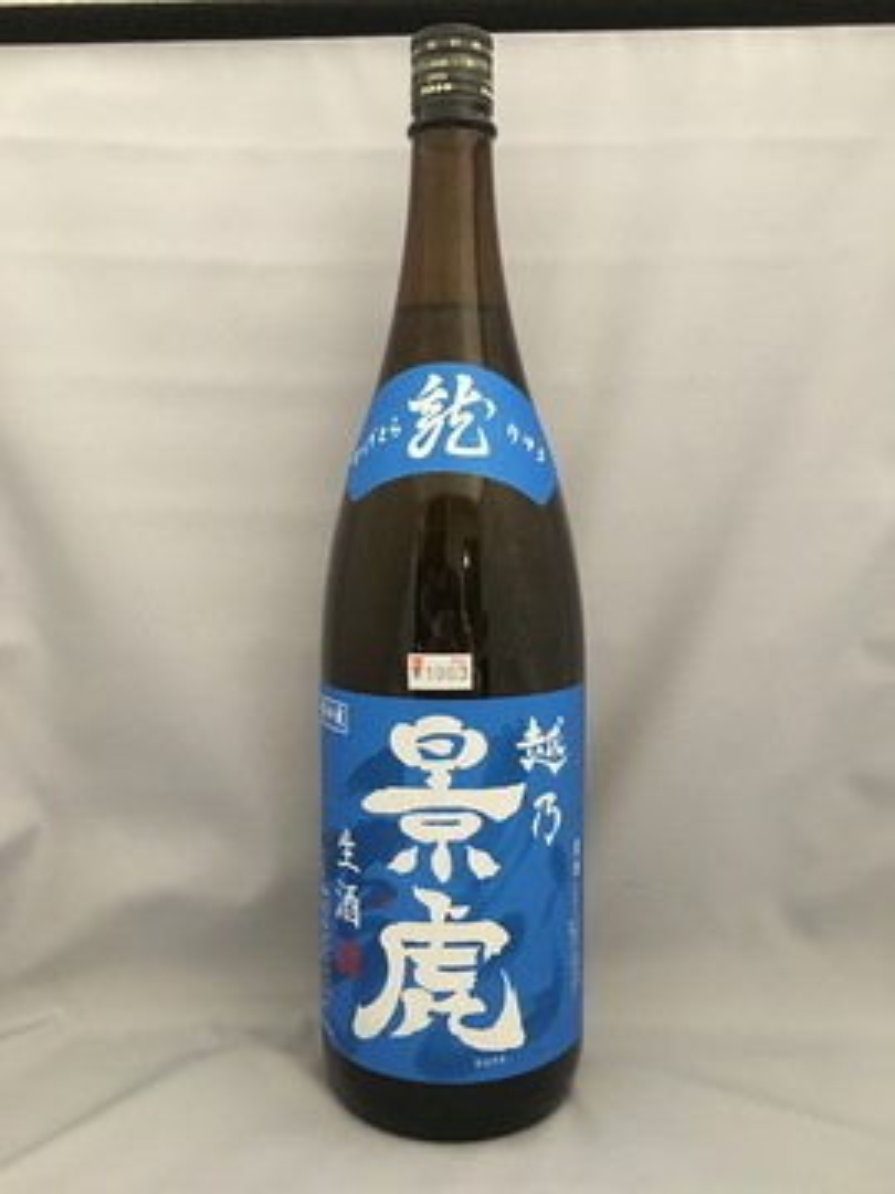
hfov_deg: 48.2
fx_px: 1000
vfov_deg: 61.7
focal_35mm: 29
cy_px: 597
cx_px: 448
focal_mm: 4.15
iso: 250
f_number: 2.2
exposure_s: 1/15
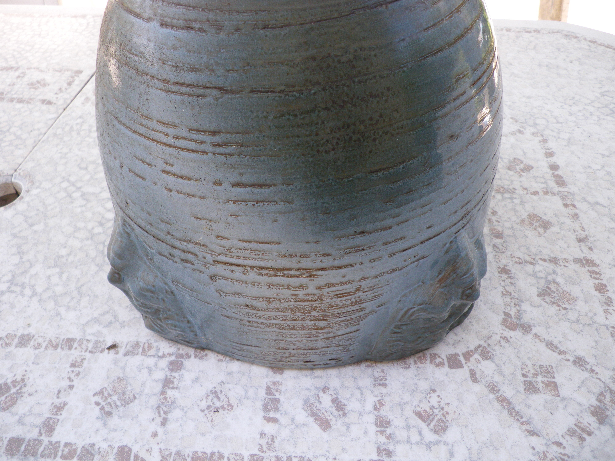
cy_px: 230
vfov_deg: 49.7
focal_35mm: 28
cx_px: 308
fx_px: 497
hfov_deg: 63.4
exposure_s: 1/160
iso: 64
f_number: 2.6
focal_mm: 4.9
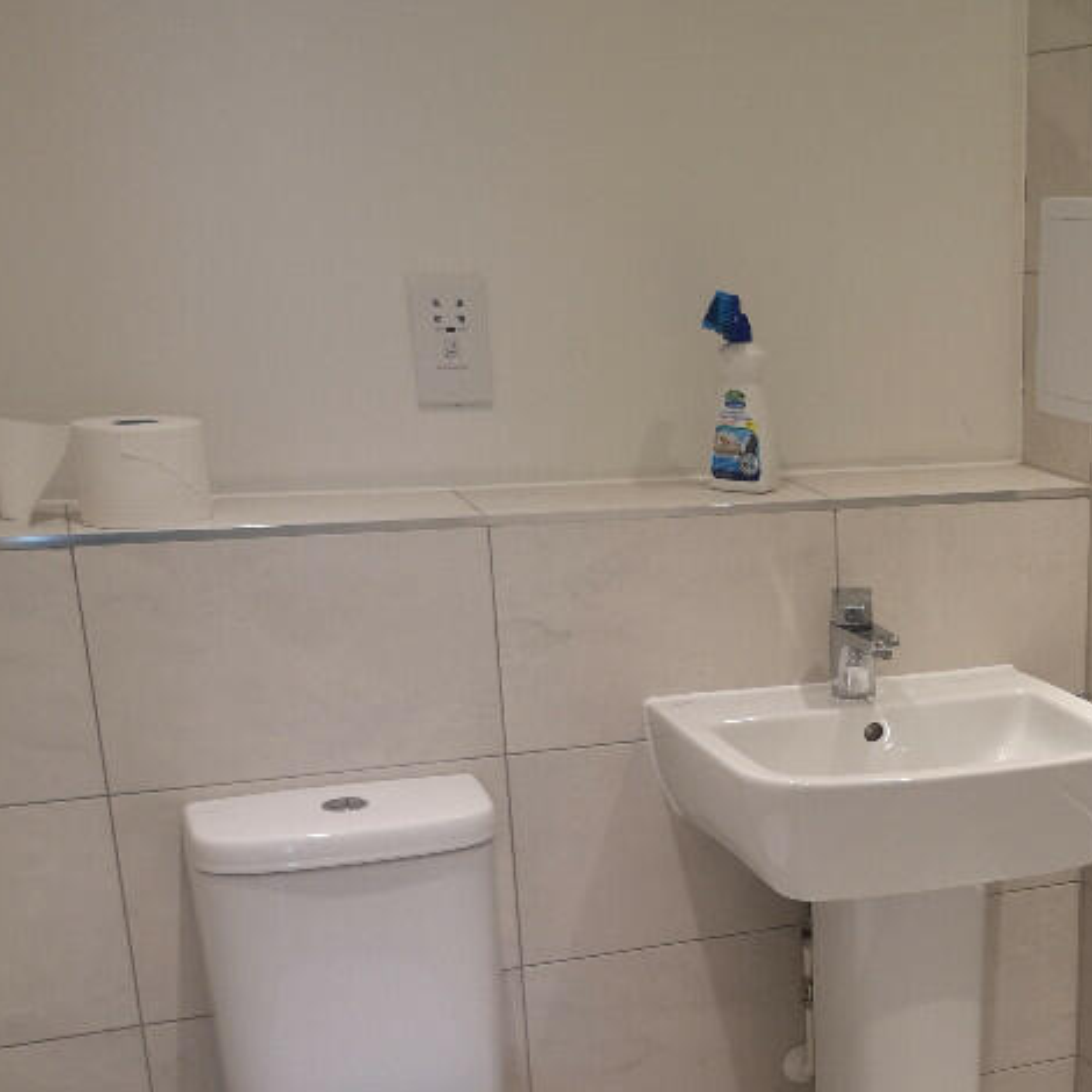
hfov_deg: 31.1
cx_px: 1013
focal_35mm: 52
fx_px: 1856
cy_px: 853
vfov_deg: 32.0
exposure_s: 1/50
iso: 100
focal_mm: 5.58
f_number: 1.8
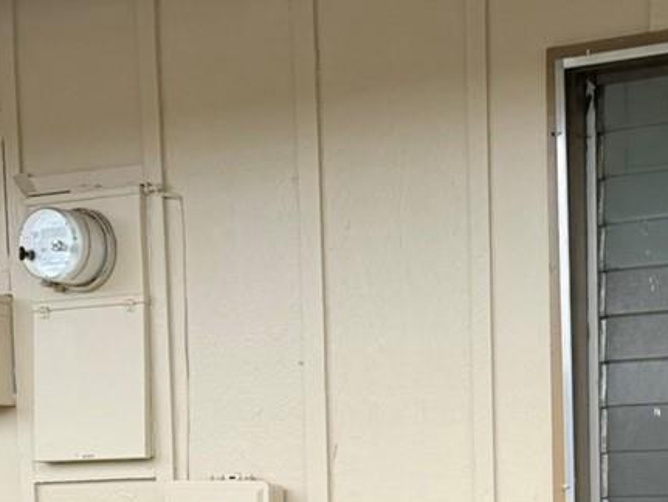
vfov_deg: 16.1
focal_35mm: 89
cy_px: 558
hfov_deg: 21.8
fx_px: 1719
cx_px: 487
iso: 100
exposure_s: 1/617
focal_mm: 6.76
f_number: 1.78
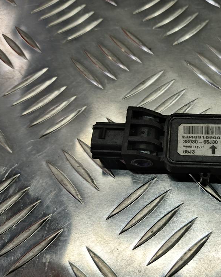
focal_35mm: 36
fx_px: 294
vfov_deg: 50.3
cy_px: 139
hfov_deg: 39.1
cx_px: 186
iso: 132
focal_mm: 4.11
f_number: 1.6
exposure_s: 1/66.7
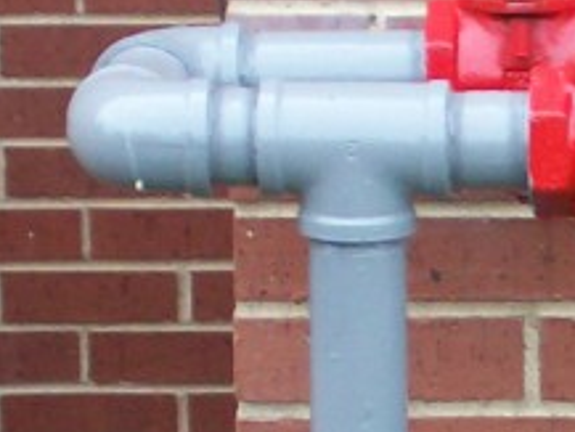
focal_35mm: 401
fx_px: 6665
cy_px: 746
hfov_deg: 4.9
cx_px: 914
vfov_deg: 3.7
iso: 80
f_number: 4.3
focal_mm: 14.3
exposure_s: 1/122
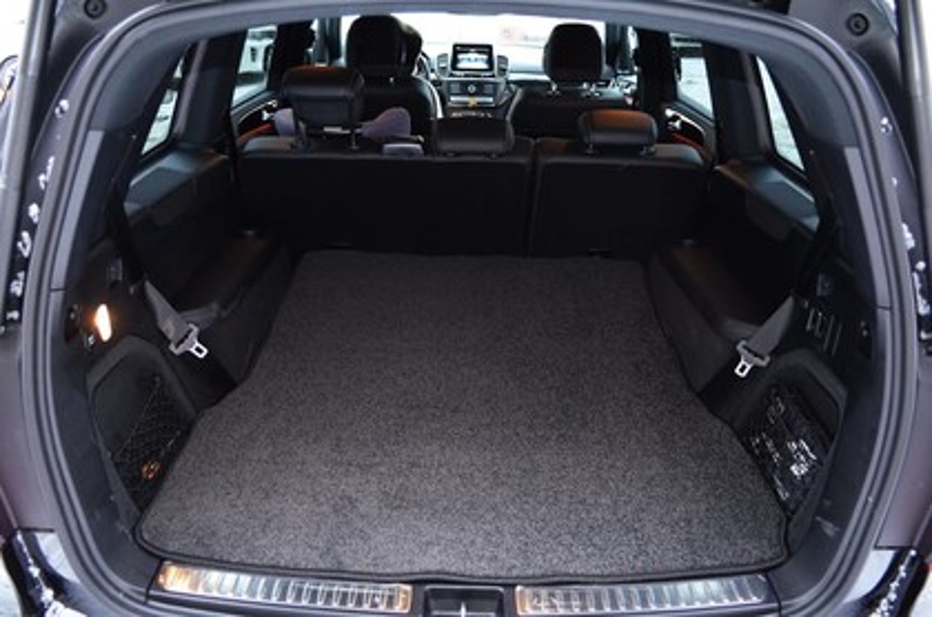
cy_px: 308
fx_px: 697
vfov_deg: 47.7
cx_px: 466
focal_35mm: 27
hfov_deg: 67.5
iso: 2000
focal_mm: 18
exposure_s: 1/30
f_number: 3.5
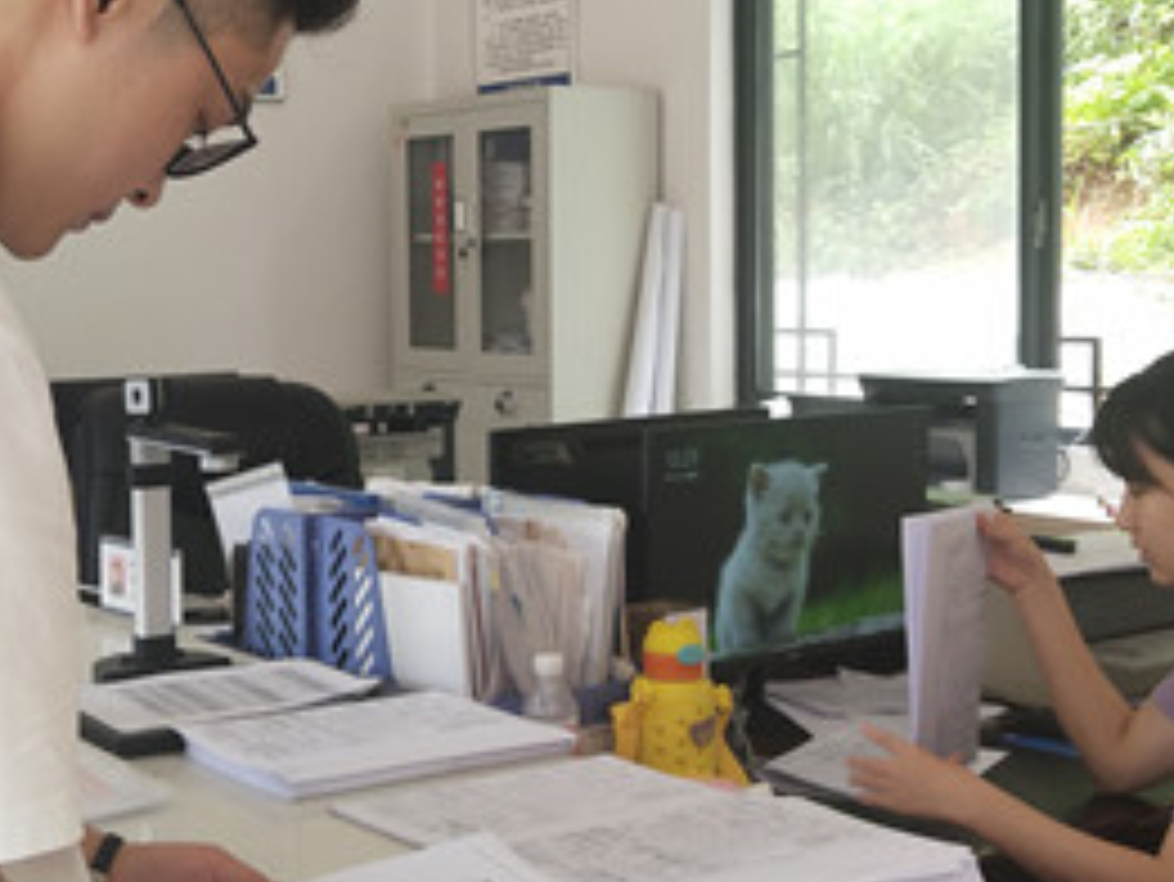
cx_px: 427
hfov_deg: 28.0
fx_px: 2341
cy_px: 396
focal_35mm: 69
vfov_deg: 21.3
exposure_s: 1/100
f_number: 1.8
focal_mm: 3.95
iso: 121
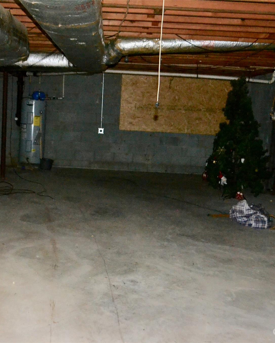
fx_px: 560
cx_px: 85
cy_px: 172
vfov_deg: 34.2
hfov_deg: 27.4
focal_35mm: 55
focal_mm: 26
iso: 3200
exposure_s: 1/60
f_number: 4.2
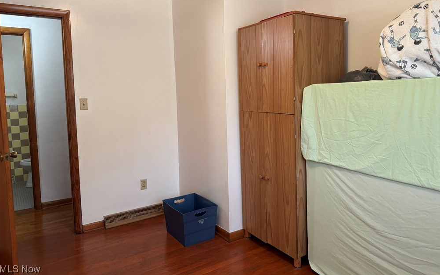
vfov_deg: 47.3
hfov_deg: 70.4
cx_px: 222
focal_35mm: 26
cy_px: 110
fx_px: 312
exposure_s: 1/60
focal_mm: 6.76
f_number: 1.78
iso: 250
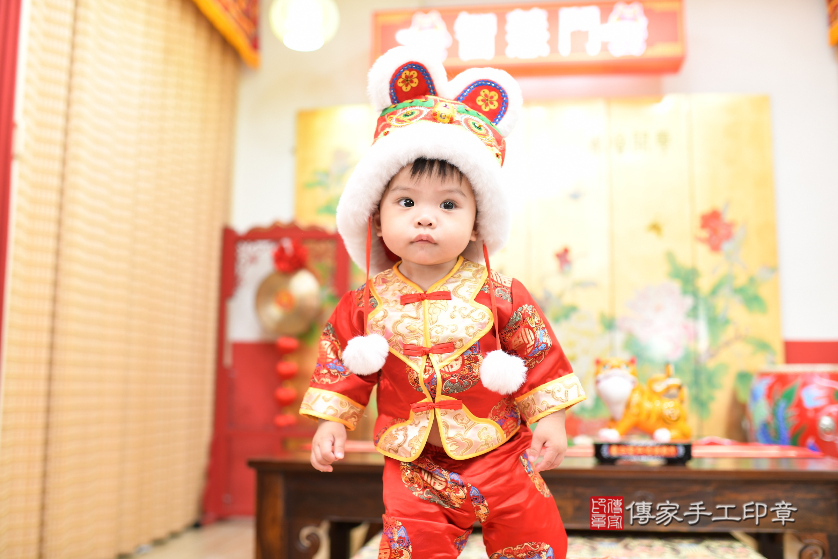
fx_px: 815
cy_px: 280
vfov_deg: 37.9
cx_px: 419
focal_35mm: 35
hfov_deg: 54.4
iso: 500
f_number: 2.8
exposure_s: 1/200
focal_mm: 35
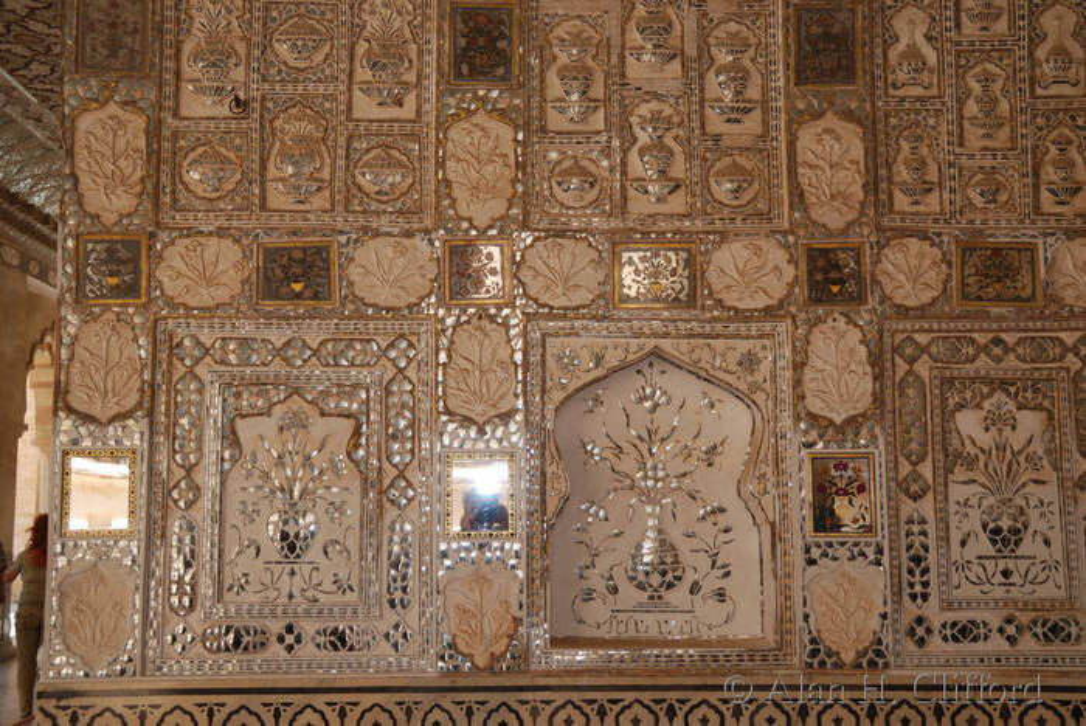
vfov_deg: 32.0
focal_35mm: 42
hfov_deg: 46.4
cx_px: 543
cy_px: 363
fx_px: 1268
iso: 100
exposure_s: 1/200
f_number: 4
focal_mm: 28
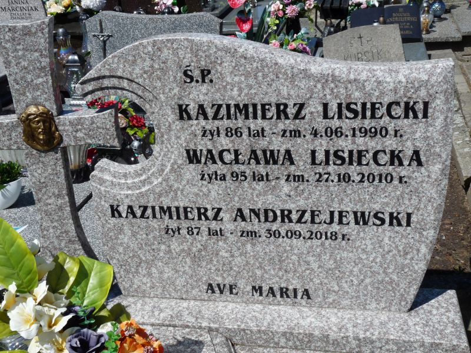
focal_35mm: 45
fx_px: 612
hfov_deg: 42.1
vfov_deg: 32.2
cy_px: 176
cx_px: 236
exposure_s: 1/500
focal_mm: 8
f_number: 6.3
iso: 100
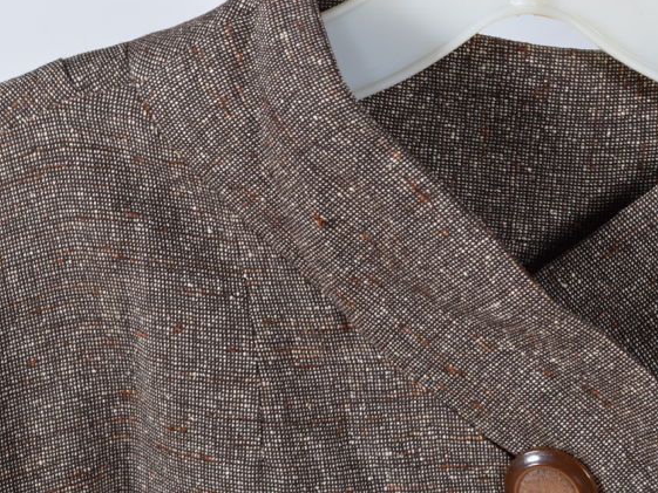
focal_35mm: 91
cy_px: 246
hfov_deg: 21.6
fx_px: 1722
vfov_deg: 16.3
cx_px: 318
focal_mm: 55
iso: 400
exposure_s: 1/125
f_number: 14
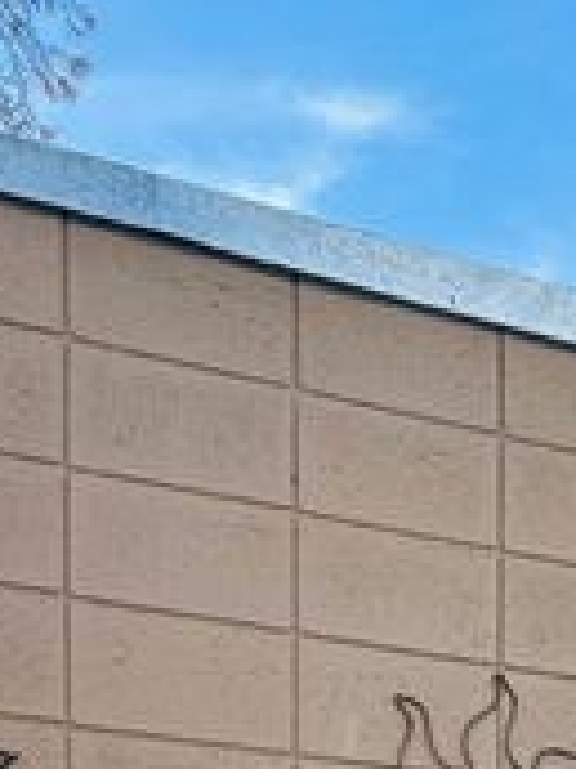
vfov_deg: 16.9
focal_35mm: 101
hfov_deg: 14.5
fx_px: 2241
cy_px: 1272
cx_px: 513
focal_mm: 5.7
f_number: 1.5
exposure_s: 1/1972
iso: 50
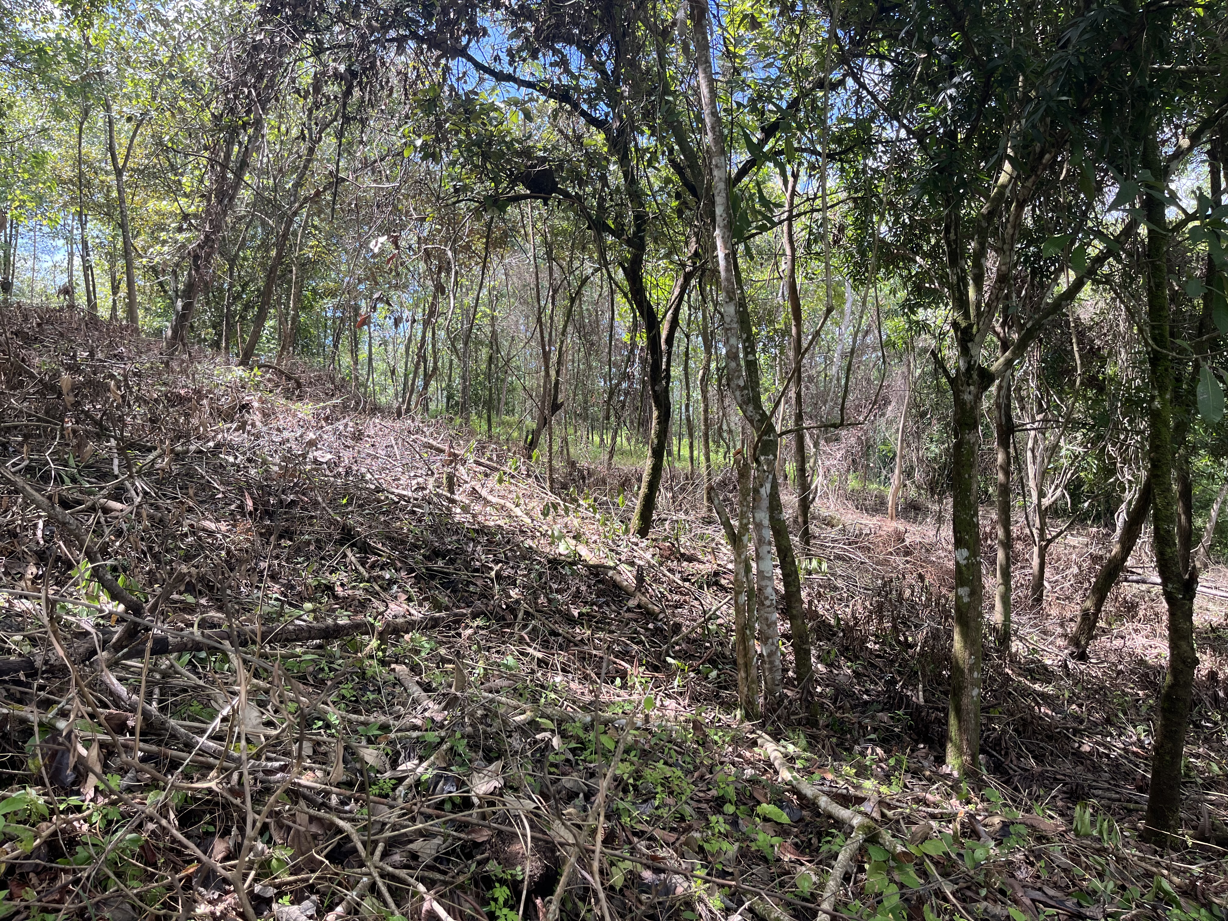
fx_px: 922
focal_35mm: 26
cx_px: 614
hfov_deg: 67.3
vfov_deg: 53.1
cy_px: 460
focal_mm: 5.1
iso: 50
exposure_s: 1/345
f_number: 1.6
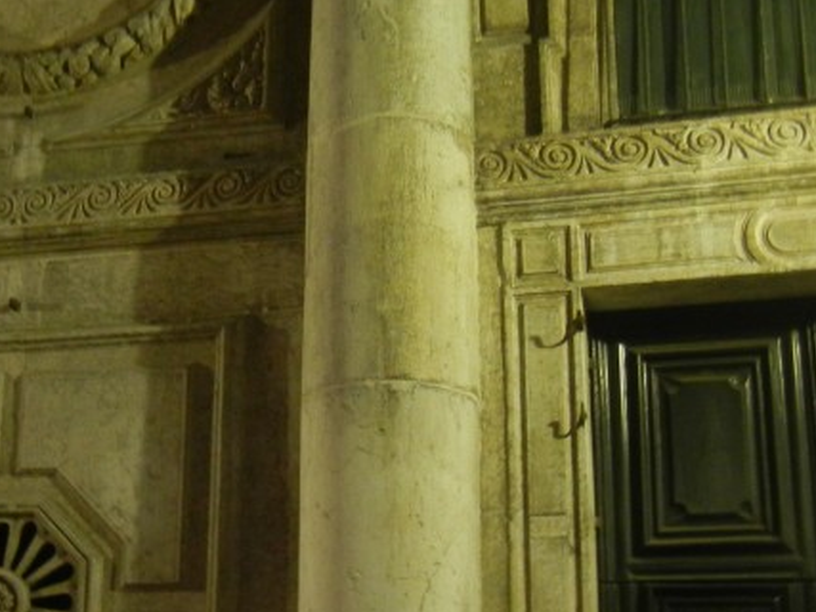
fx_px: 1697
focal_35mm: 72
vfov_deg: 20.4
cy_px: 348
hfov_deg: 26.7
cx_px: 222
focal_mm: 5.4
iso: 400
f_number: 3.5
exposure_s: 1
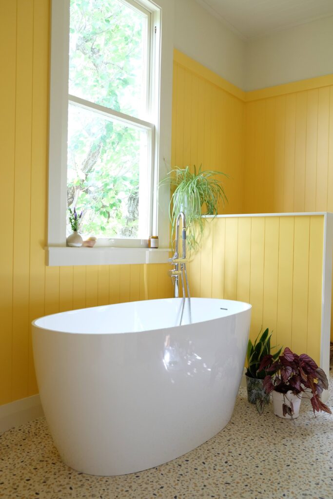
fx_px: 402
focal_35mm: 29
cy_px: 250
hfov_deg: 45.0
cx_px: 166
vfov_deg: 63.7
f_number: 2.8
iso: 640
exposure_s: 1/100
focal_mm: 19.6
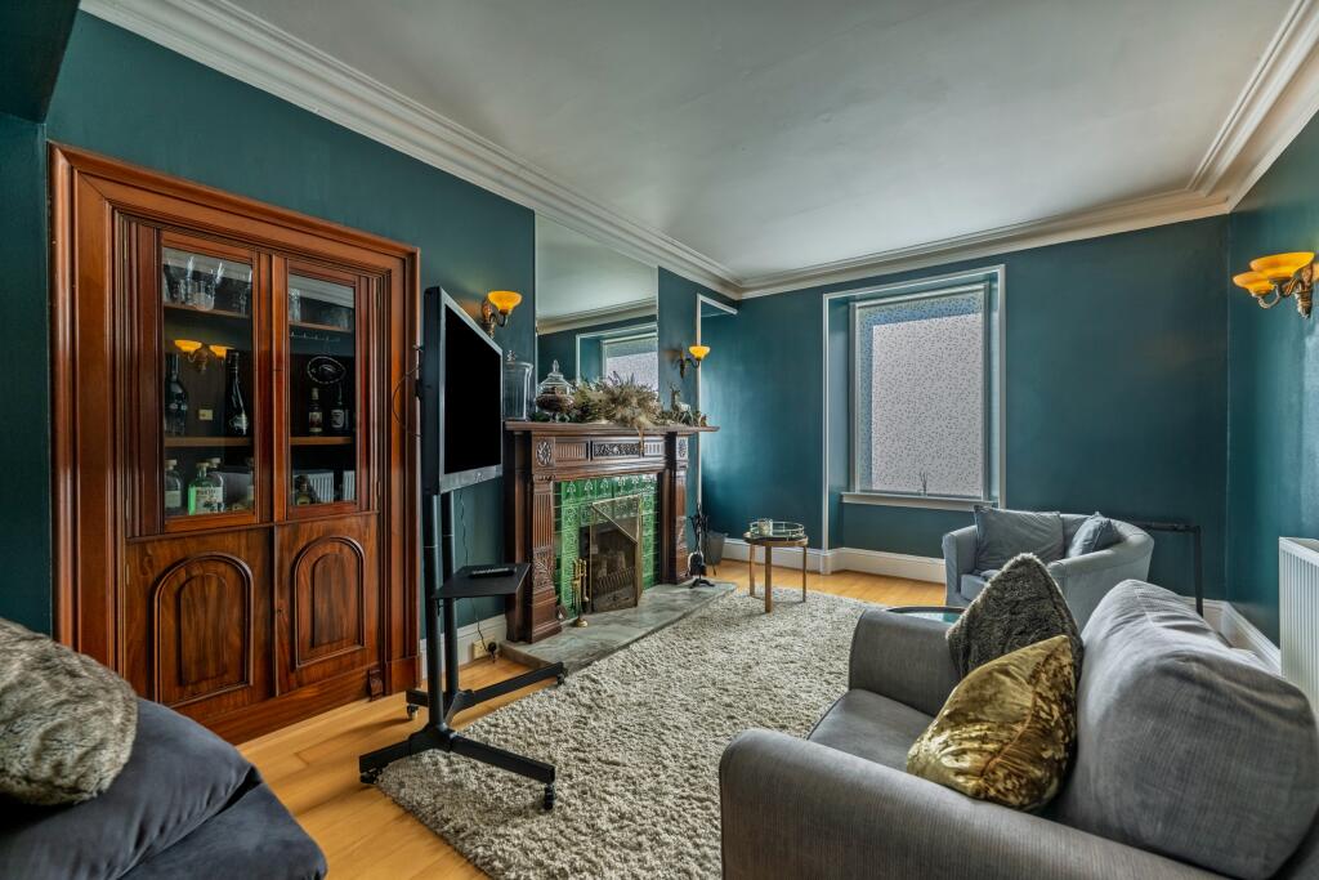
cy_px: 440
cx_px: 660
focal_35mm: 14
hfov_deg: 104.2
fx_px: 513
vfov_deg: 81.2
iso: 400
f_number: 5.6
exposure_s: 1/320
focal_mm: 14
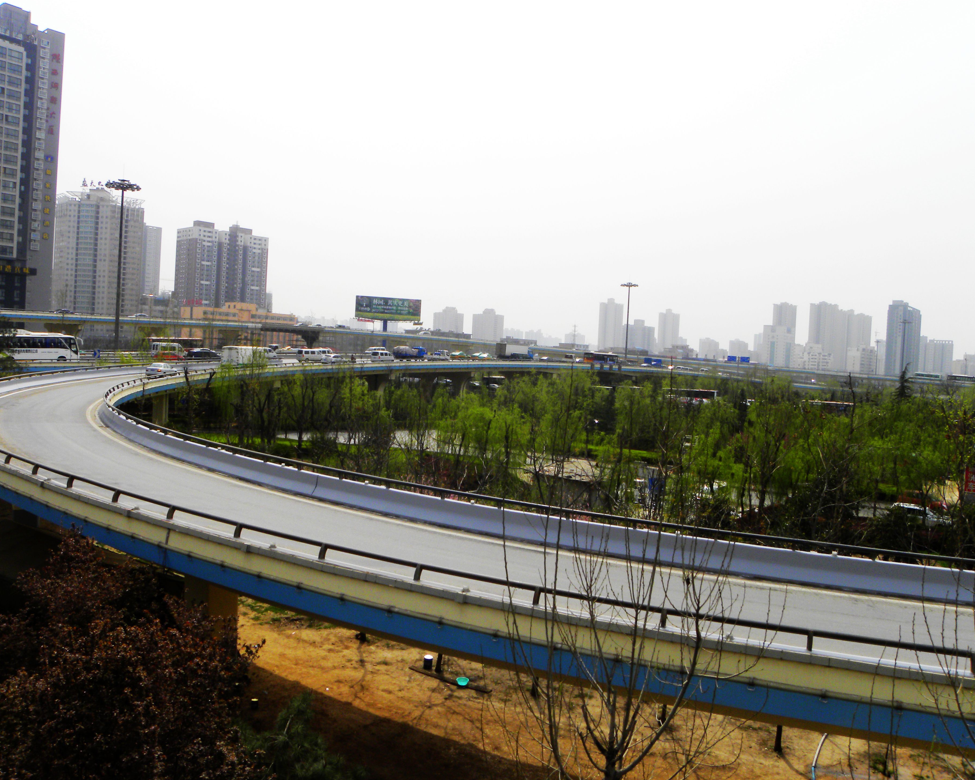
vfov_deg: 51.5
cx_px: 462
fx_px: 808
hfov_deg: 62.2
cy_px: 383
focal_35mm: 28
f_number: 6.3
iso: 64
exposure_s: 1/378
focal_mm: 4.6
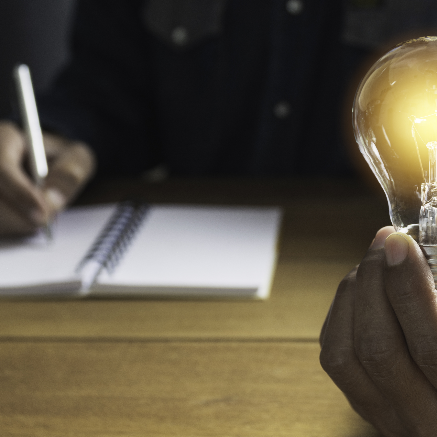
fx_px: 1100
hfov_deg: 22.4
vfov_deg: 22.5
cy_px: 218
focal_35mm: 77
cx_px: 277
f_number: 4.8
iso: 100
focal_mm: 40
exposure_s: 1/6
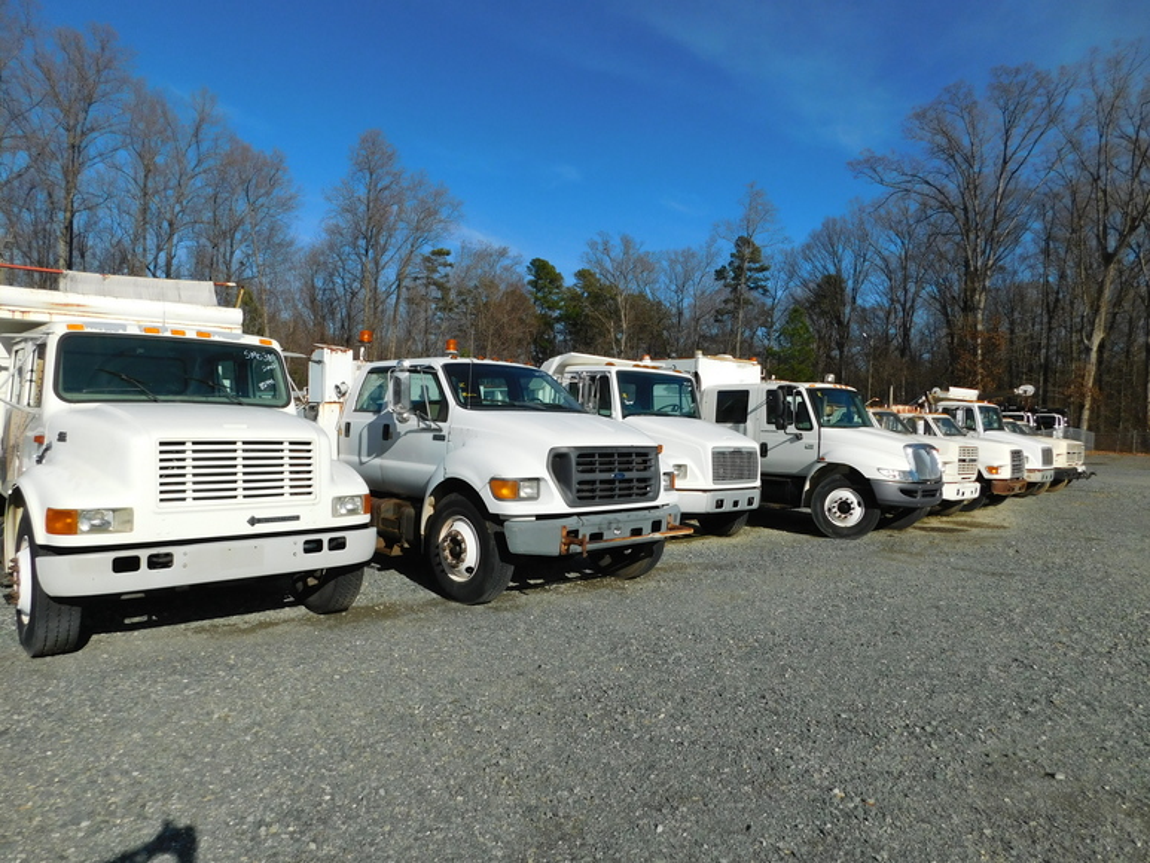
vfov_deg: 58.9
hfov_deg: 73.9
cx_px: 575
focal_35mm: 23
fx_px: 764
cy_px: 432
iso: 125
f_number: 6
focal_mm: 4
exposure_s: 1/1000
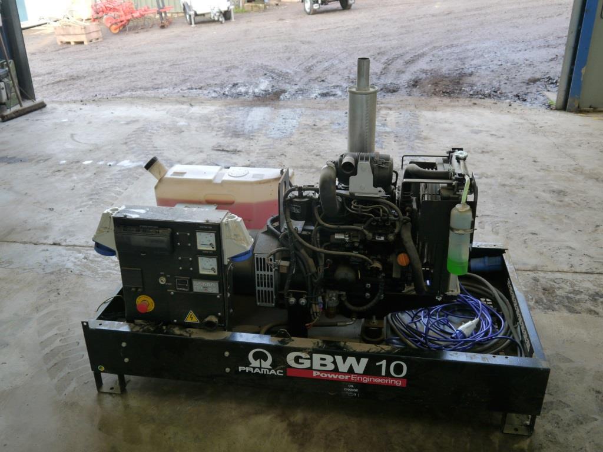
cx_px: 302
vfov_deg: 41.8
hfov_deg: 54.0
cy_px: 226
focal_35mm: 34
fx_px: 592
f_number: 4
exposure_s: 1/60
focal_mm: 17
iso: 250
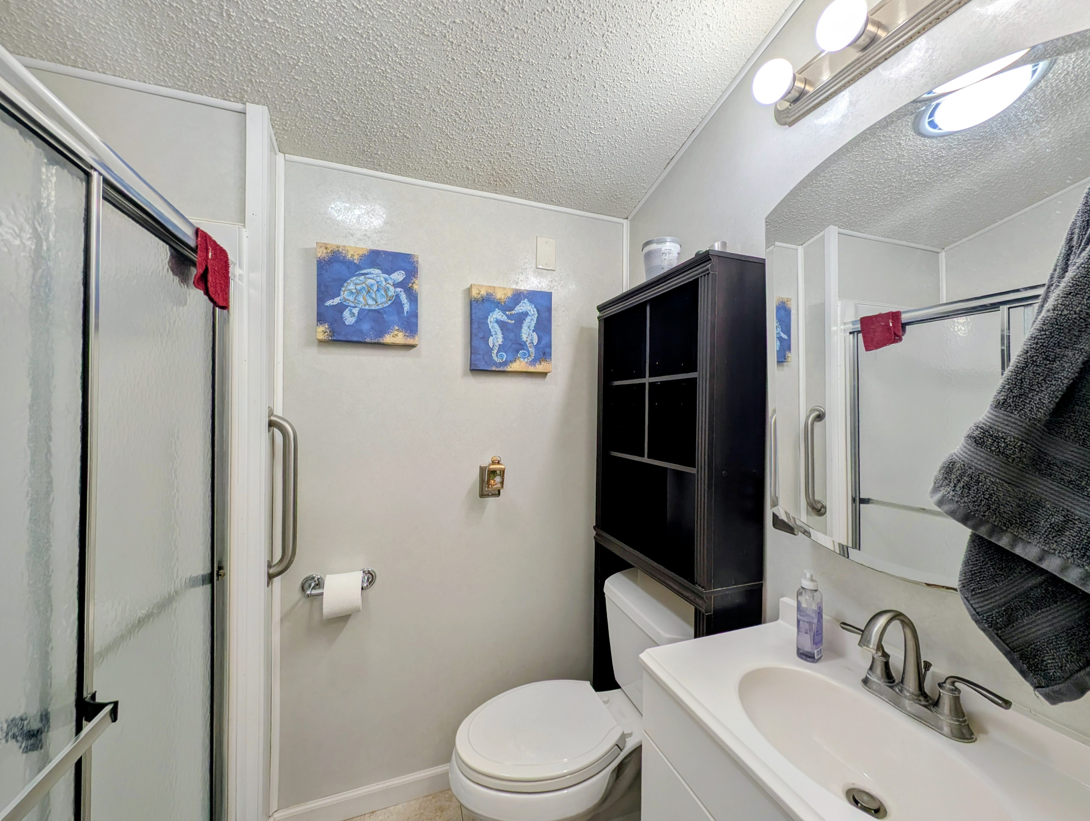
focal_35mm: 12
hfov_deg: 110.5
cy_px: 410
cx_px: 545
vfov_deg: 94.6
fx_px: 378
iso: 38
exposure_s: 1/60
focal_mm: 2.23
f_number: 1.95
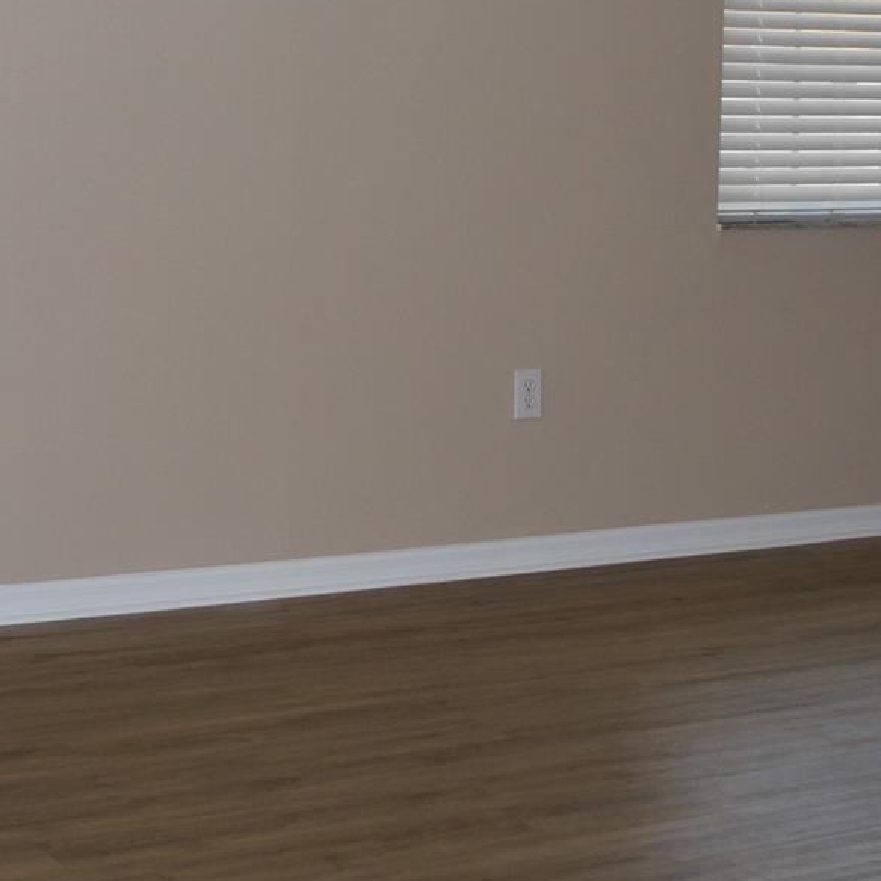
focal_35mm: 84
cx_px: 361
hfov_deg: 20.6
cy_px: 89
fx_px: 2419
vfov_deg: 20.2
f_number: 4.2
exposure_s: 1/60
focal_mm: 24
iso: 200
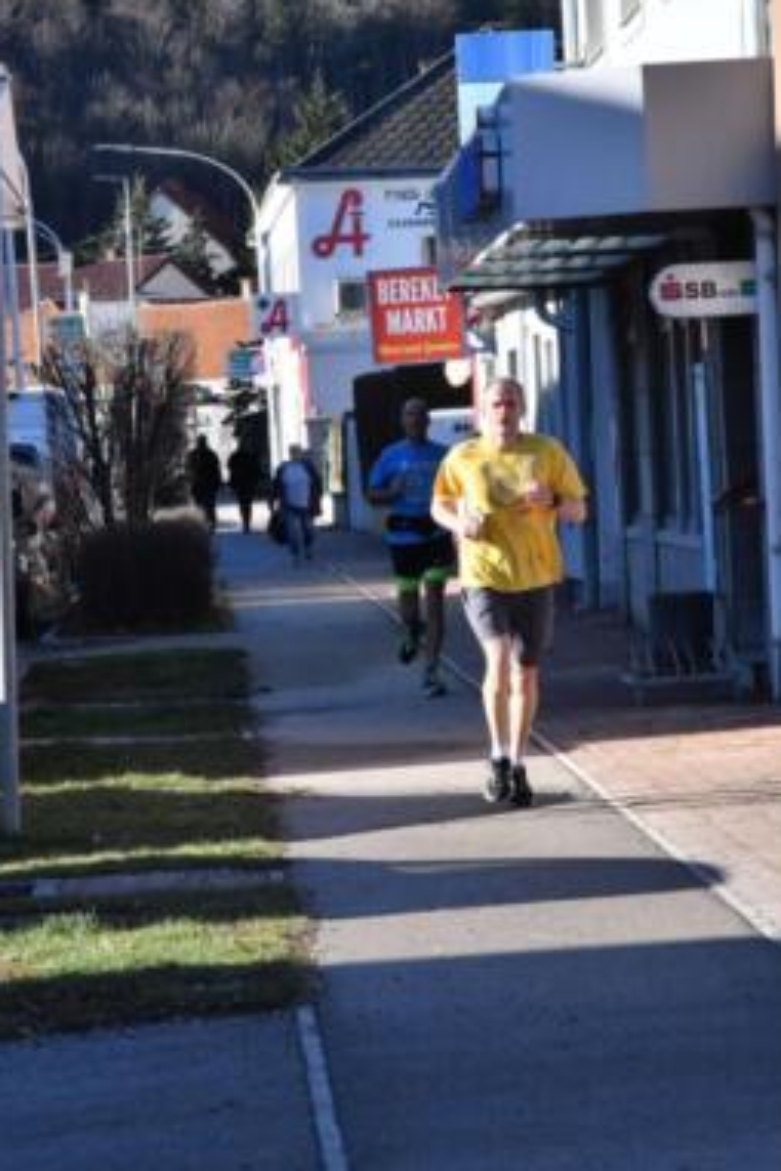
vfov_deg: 10.0
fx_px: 6724
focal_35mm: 207
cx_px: 500
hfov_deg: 6.6
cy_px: 541
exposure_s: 1/1000
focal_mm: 105
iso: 2000
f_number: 16
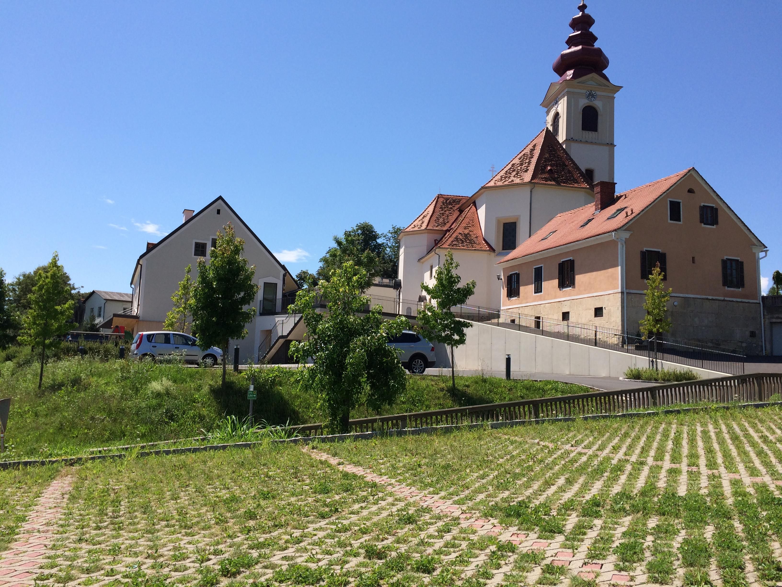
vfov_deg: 48.2
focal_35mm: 29
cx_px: 391
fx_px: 655
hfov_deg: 61.7
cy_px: 294
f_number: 2.2
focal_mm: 4.15
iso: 32
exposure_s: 1/2283
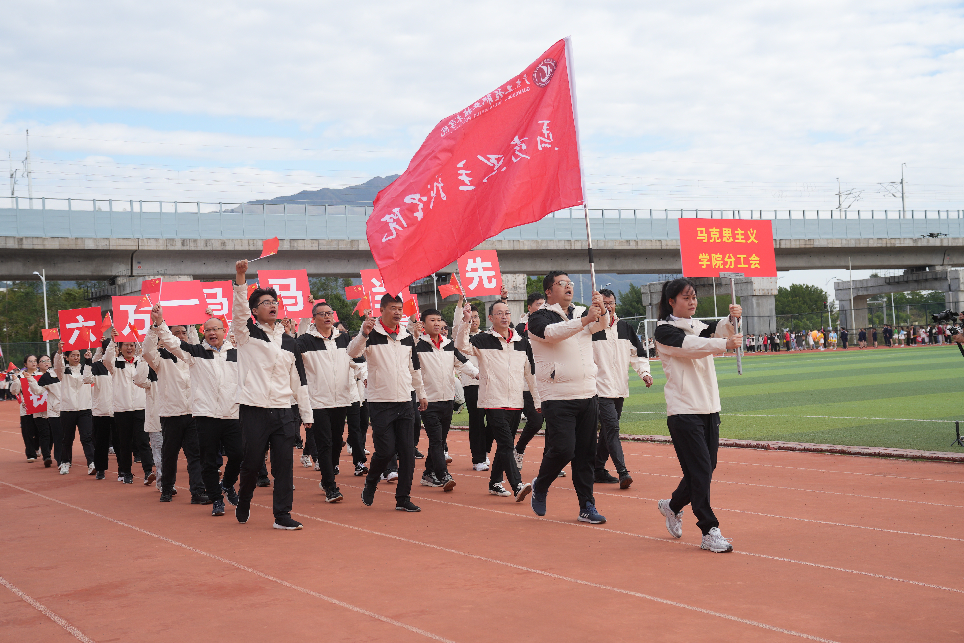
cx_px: 482
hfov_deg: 42.7
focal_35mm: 46
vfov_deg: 29.2
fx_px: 1232
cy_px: 322
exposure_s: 1/500
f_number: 4.5
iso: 160
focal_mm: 46
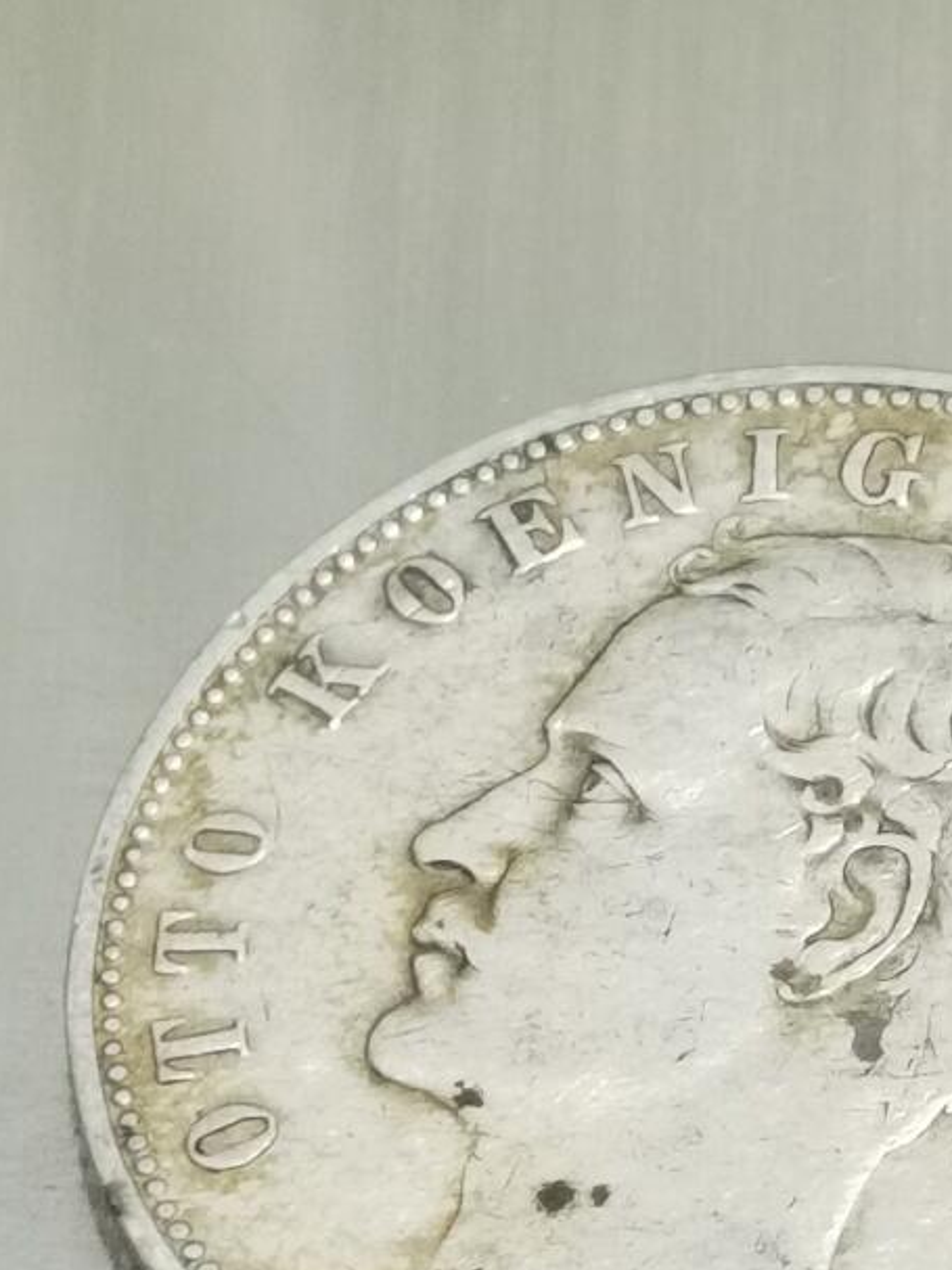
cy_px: 1331
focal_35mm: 184
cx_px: 1000
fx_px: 6749
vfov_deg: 10.6
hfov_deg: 8.0
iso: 200
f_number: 1.9
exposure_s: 1/100
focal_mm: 6.67
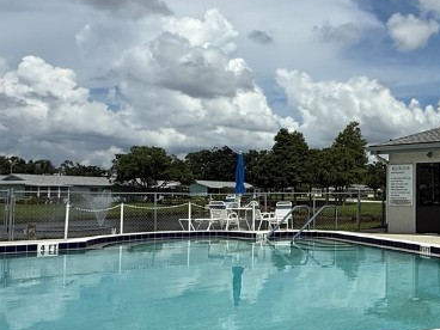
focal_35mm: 39
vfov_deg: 36.7
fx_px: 496
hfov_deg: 43.5
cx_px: 399
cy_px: 192
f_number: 2.2
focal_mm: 2.22
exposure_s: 1/6173
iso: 40
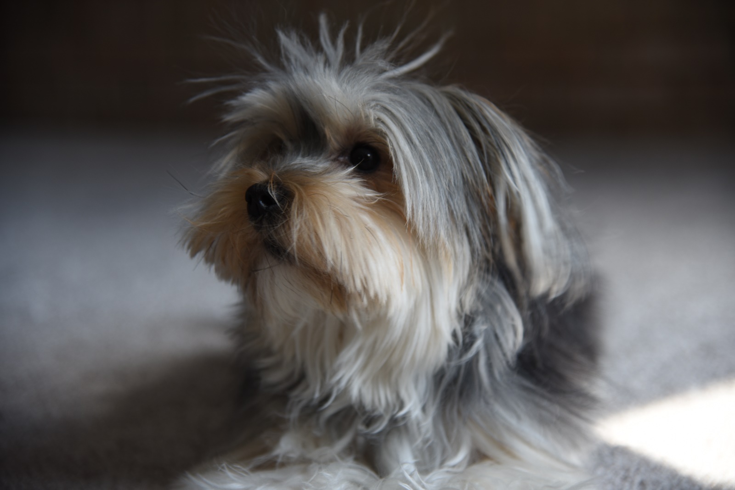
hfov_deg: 23.9
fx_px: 1736
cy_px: 245
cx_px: 368
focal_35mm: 85
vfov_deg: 16.1
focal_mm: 85
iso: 100
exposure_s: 1/50
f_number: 4
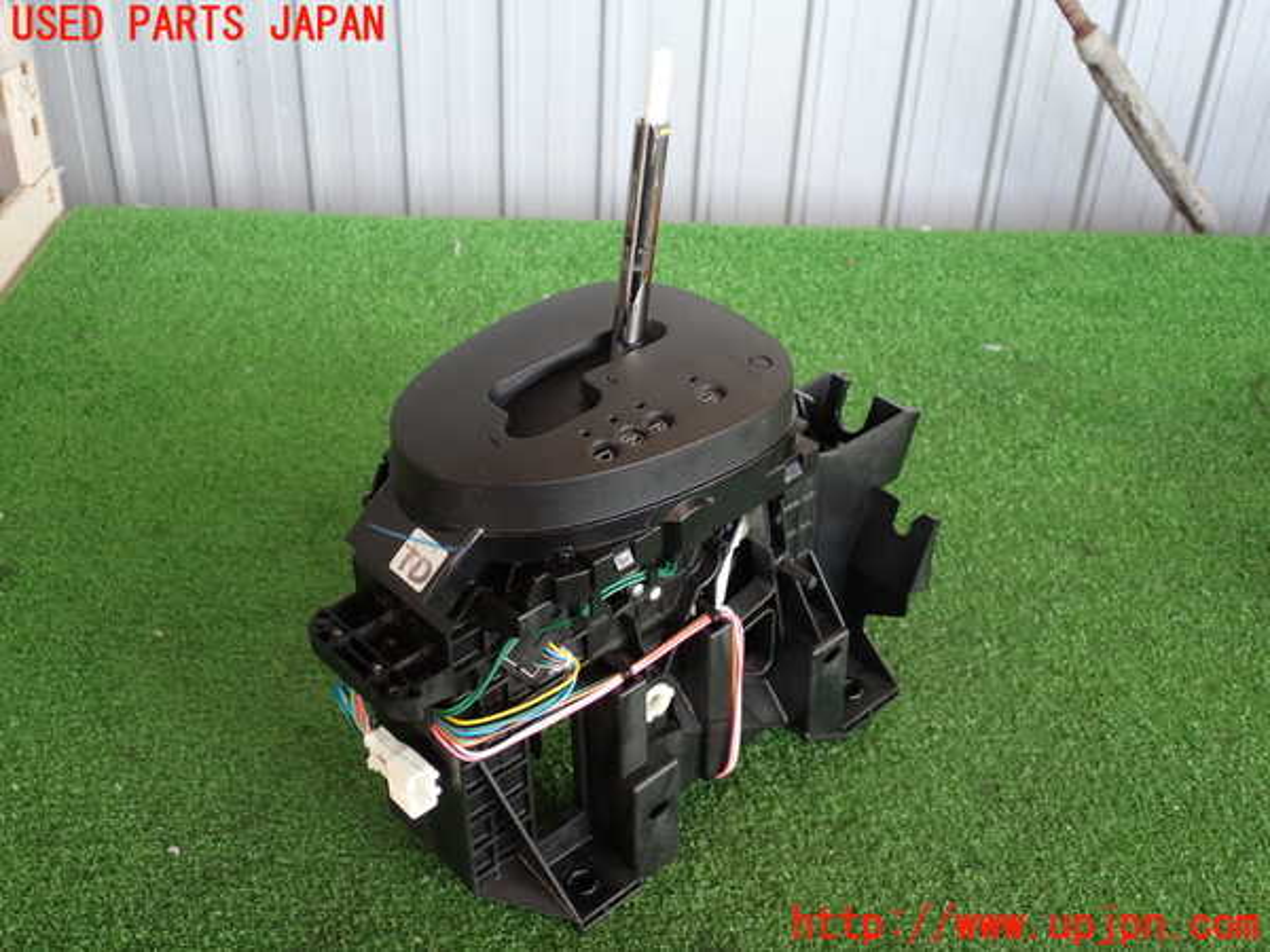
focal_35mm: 41
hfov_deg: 45.8
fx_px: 1504
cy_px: 476
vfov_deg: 35.1
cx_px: 635
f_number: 2.8
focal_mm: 7.31
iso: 200
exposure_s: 1/60
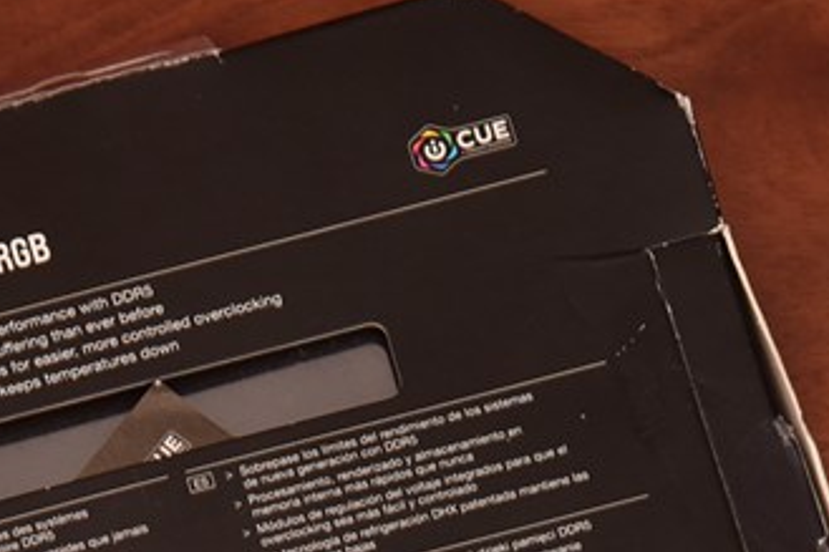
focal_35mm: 374
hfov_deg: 5.5
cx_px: 202
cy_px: 730
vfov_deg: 3.7
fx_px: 8608
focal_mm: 120
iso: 1600
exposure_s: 1/60
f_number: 5.6
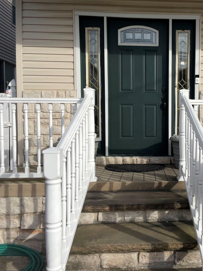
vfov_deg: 51.4
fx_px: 282
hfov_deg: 38.4
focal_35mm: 36
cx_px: 158
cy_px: 132
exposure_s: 1/4292
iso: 32
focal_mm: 4.2
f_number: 1.6
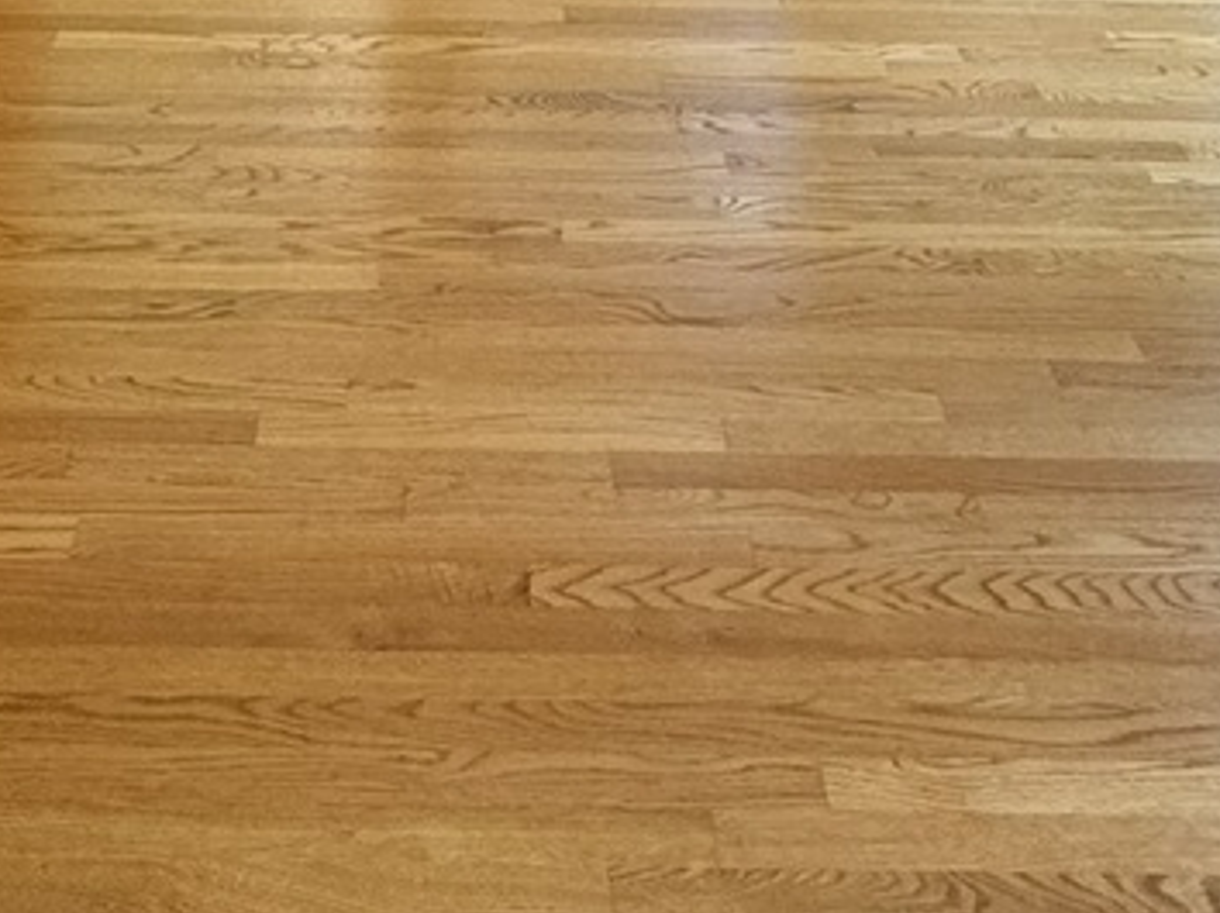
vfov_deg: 19.4
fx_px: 2008
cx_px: 472
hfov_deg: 33.7
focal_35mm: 57
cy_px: -720
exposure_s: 1/120
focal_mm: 2.22
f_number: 2.2
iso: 160
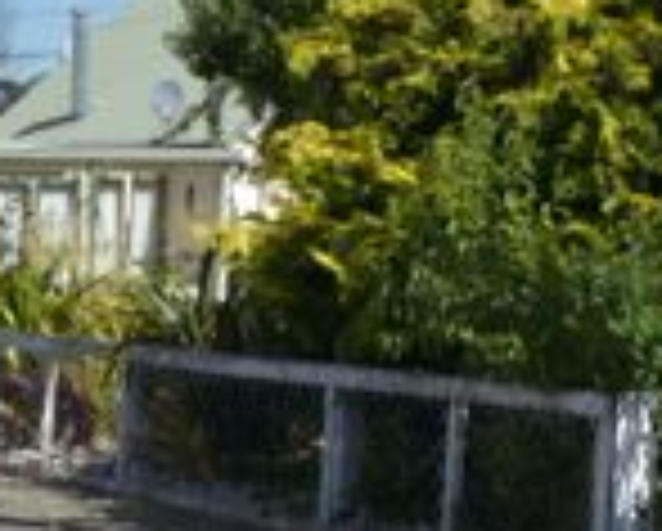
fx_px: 3453
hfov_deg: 9.9
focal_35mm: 176
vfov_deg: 8.7
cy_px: 626
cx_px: -788
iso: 200
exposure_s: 1/2000
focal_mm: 24
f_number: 4.5
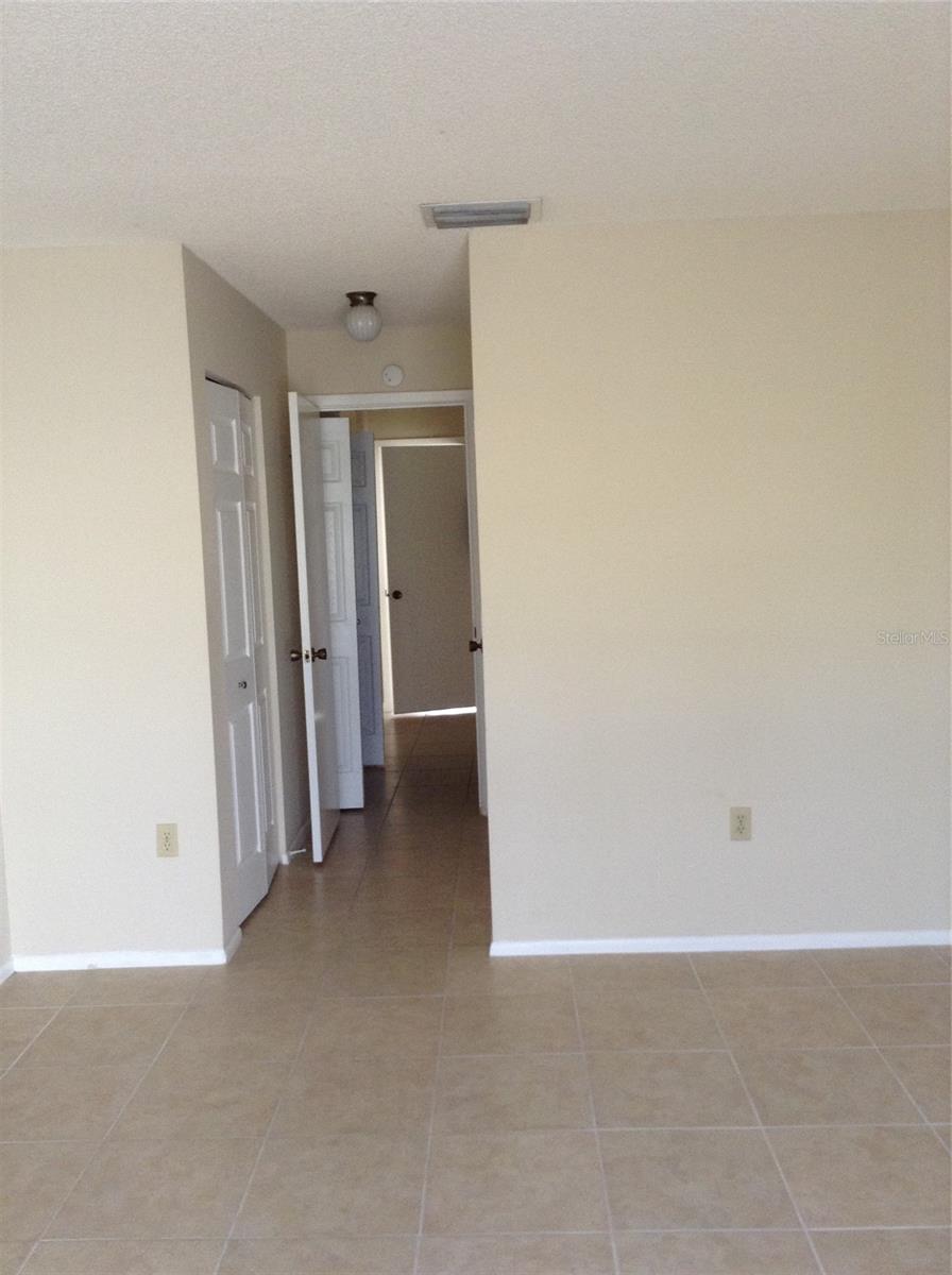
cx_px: 476
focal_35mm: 33
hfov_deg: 42.8
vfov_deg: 55.4
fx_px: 1214
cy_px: 638
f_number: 2.4
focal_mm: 3.3
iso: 80
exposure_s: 1/25
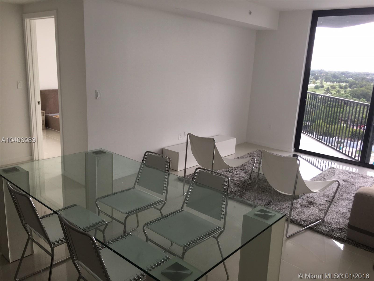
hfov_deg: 61.7
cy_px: 140
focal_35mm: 29
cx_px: 187
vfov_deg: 48.2
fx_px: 313
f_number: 2.2
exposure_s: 1/50
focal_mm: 4.15
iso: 25
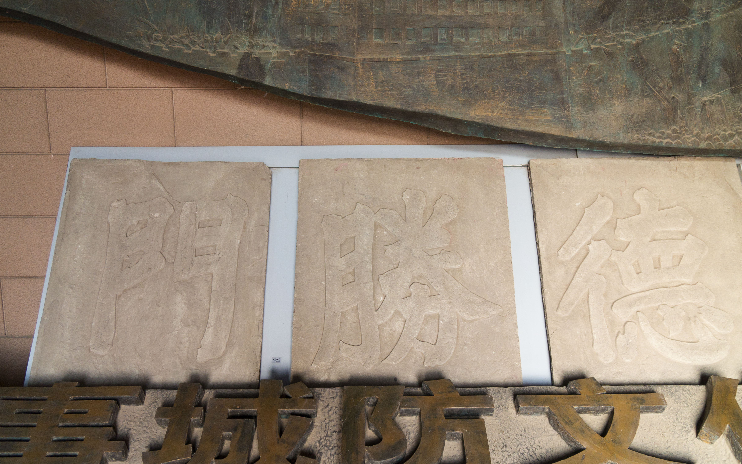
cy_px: 246
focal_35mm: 28
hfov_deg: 66.5
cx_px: 374
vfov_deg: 44.5
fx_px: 566
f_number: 4
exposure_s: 1/60
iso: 500
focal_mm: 18
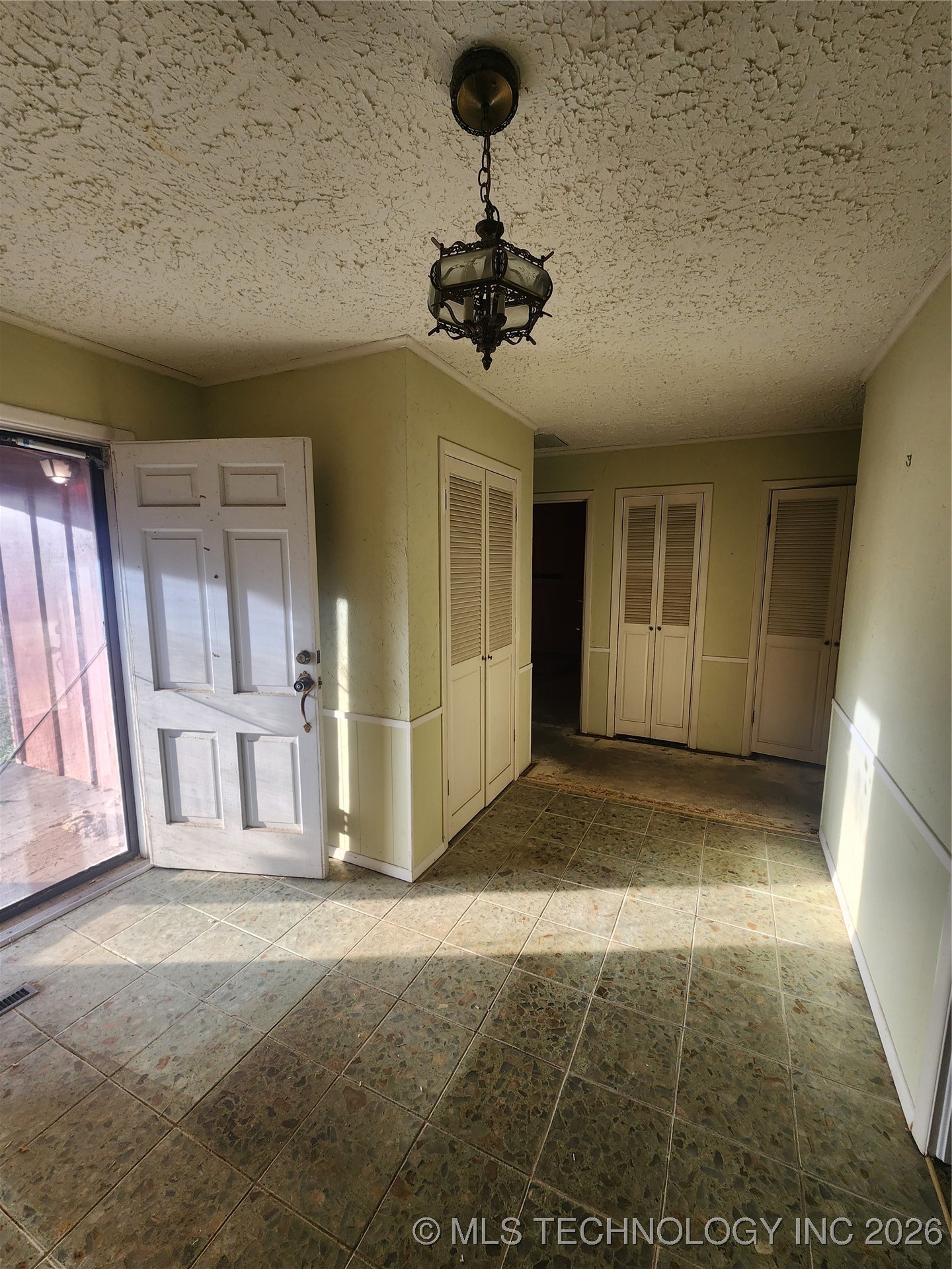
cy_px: 634
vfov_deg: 106.2
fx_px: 477
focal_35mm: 13
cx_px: 476
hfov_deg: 89.9
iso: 80
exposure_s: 1/120
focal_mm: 2.2
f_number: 2.2
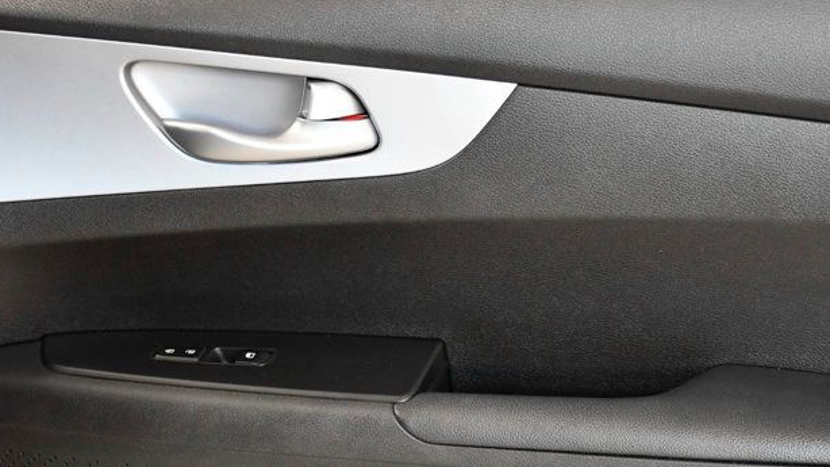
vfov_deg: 10.3
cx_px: 435
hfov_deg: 18.3
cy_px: 407
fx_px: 2574
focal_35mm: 117
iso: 2500
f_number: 4.5
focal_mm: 45
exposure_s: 1/160
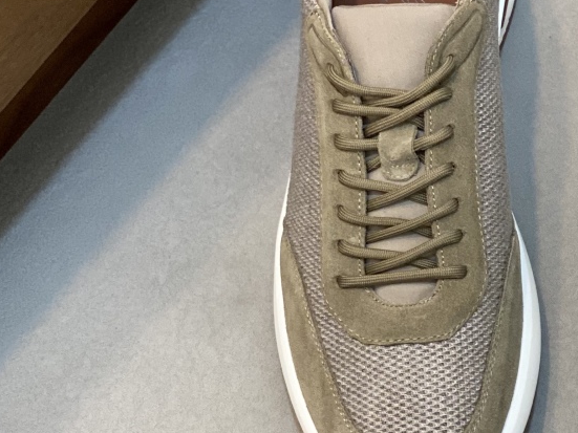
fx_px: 2270
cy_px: 211
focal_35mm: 136
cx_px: 512
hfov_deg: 14.4
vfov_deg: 10.9
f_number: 2
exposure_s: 1/100
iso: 160
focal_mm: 6
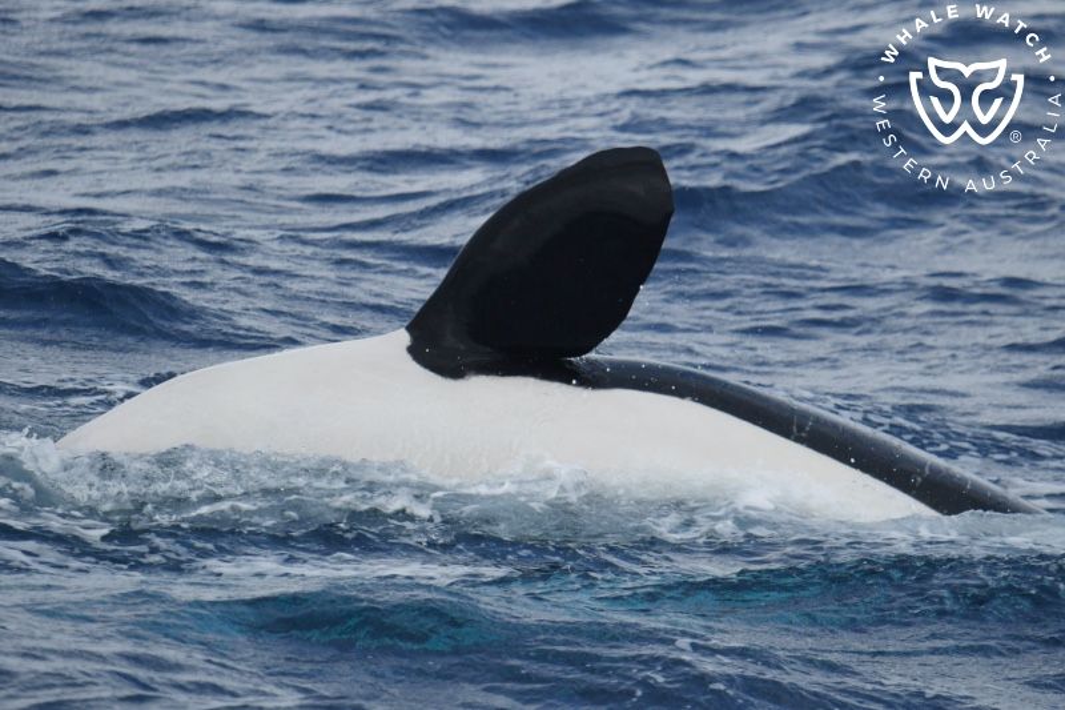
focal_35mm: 600
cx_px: 532
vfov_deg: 2.3
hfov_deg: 3.4
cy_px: 355
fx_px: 17745
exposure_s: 1/8000
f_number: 6.3
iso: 1100
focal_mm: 600
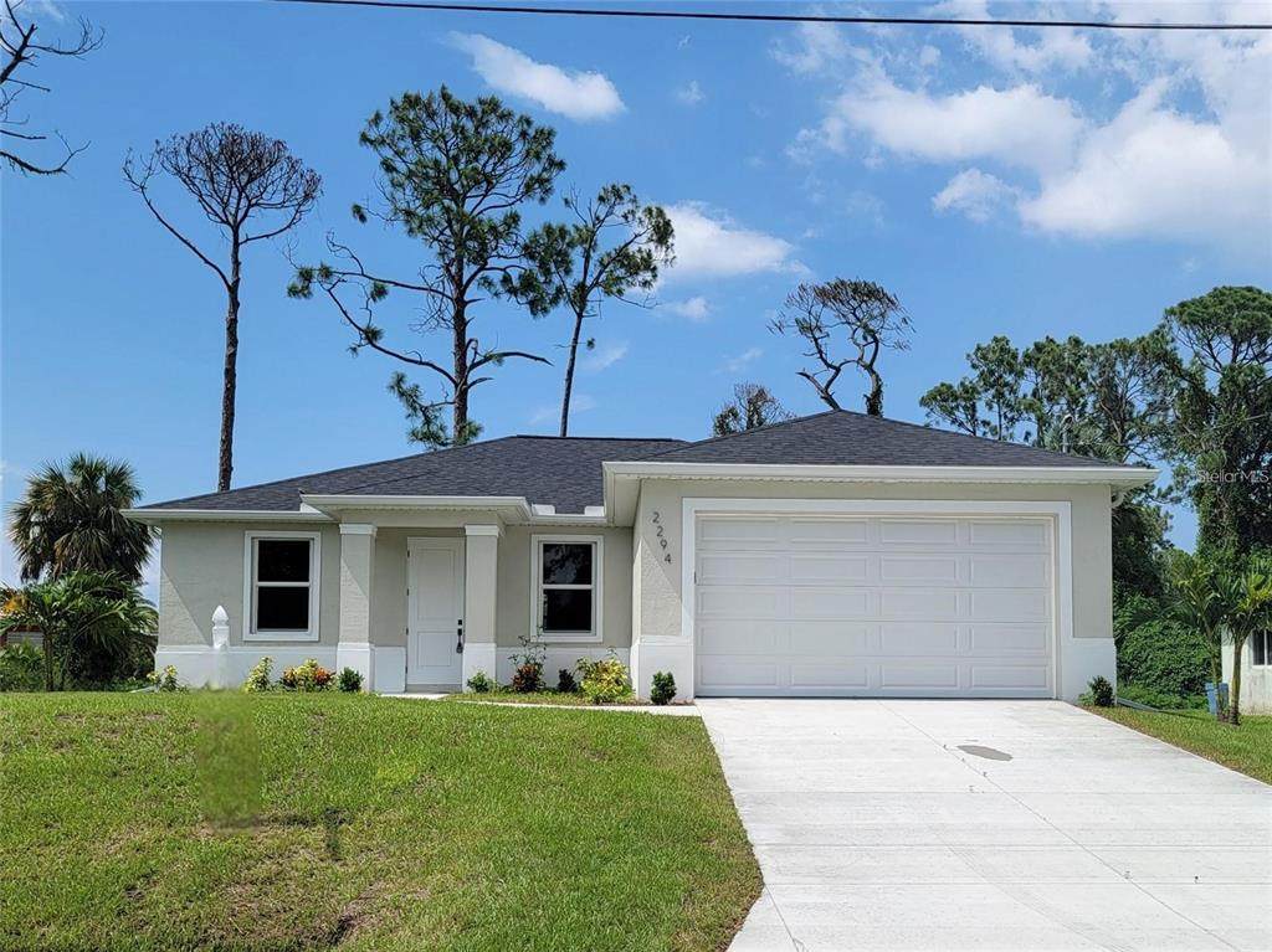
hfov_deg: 71.6
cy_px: 476
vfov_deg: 56.8
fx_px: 881
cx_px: 636
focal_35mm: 24
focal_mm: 6.7
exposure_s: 1/2000
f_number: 1.8
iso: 16
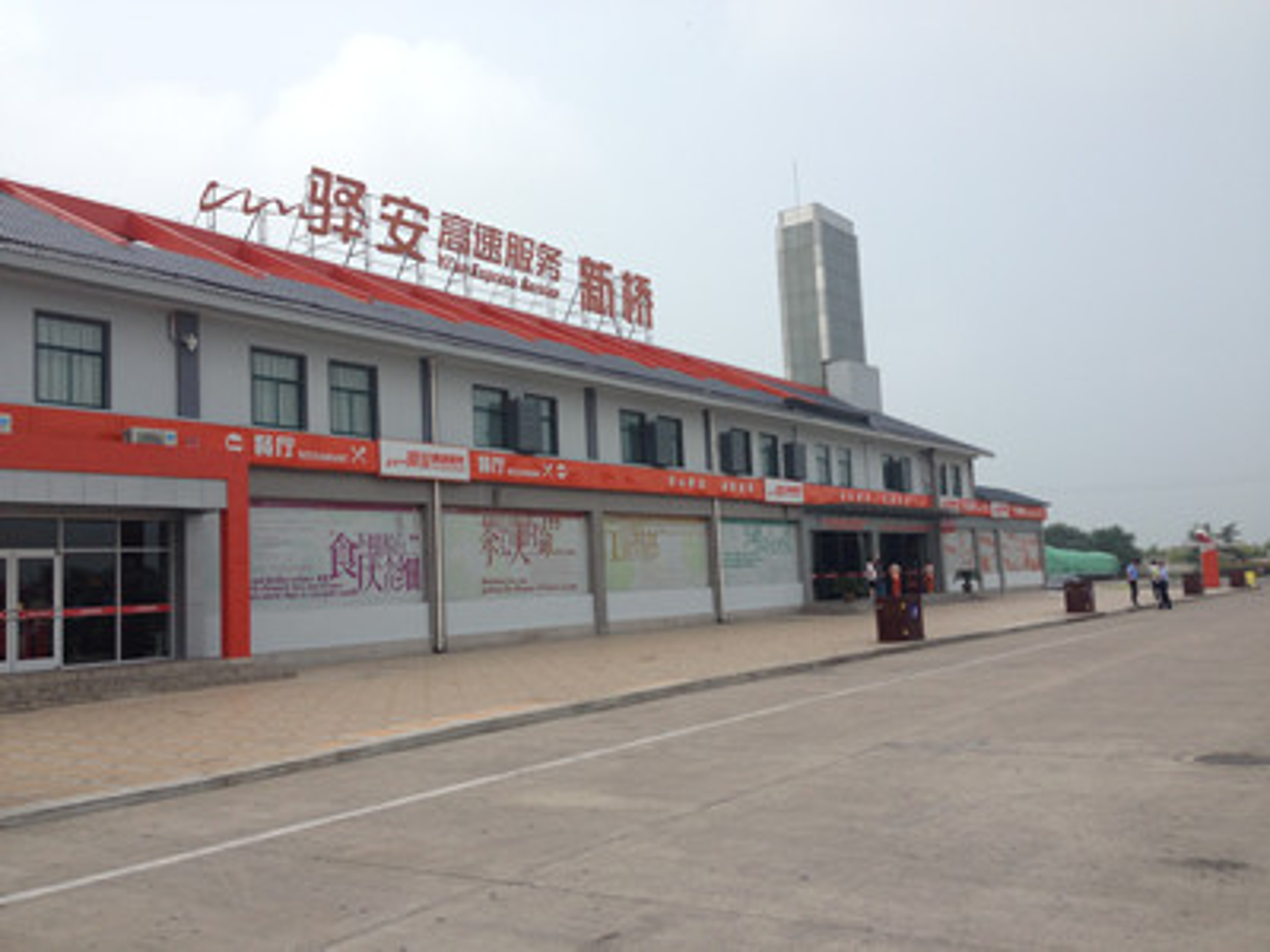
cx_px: 635
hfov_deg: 55.4
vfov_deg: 42.9
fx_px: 1211
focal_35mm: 33
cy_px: 476
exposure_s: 1/1550
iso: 50
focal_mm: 4.12
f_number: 2.4
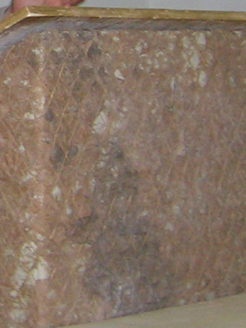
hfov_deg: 9.5
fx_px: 1413
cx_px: -176
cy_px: -44
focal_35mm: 149
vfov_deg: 13.0
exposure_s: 1/60.1
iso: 105
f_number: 2.9
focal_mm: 5.7
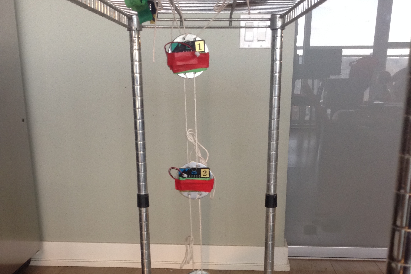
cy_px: 238
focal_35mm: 46
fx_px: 525
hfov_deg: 42.7
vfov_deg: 28.3
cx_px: 206
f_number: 2.4
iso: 64
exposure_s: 1/24
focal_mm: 3.3
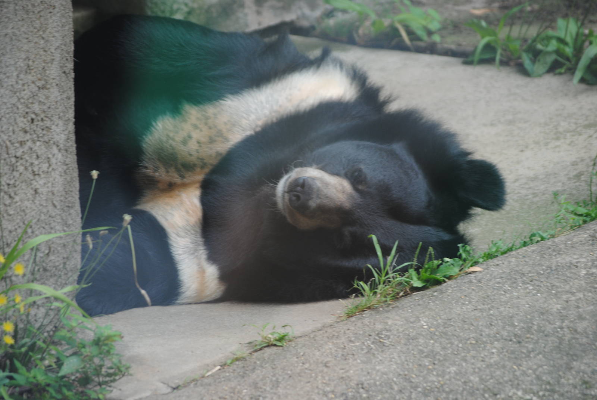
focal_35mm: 180
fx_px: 2989
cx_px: 298
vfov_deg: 7.7
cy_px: 200
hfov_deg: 11.4
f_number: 4.8
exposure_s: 1/125
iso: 200
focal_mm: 120
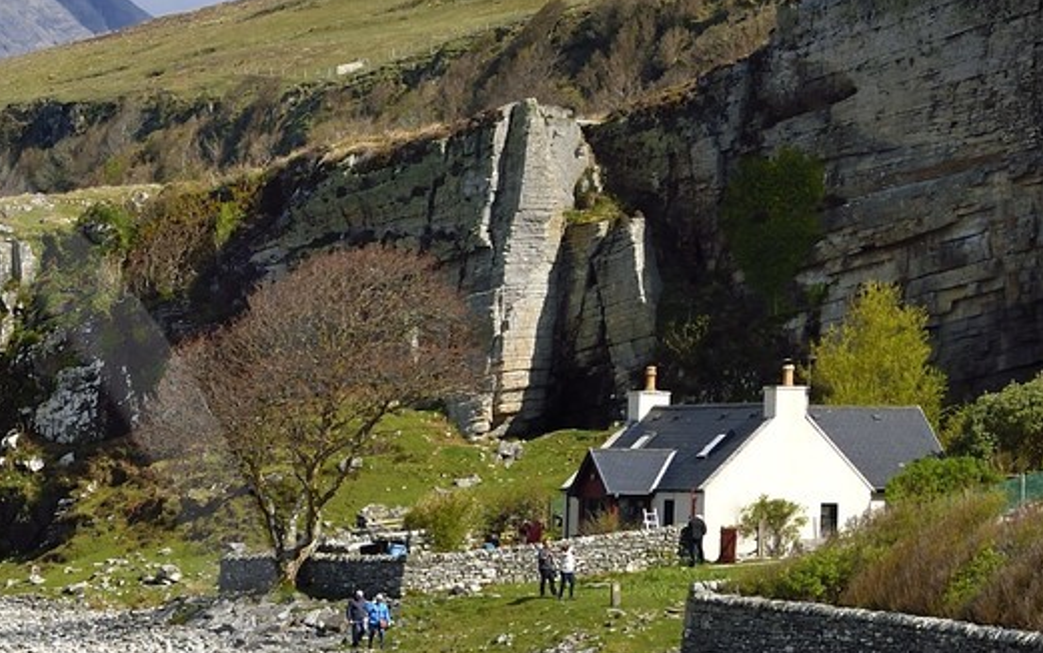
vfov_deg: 7.6
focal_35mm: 172
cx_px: -520
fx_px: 4891
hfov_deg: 11.7
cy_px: 803
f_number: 13
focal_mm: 55
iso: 200
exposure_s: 1/320
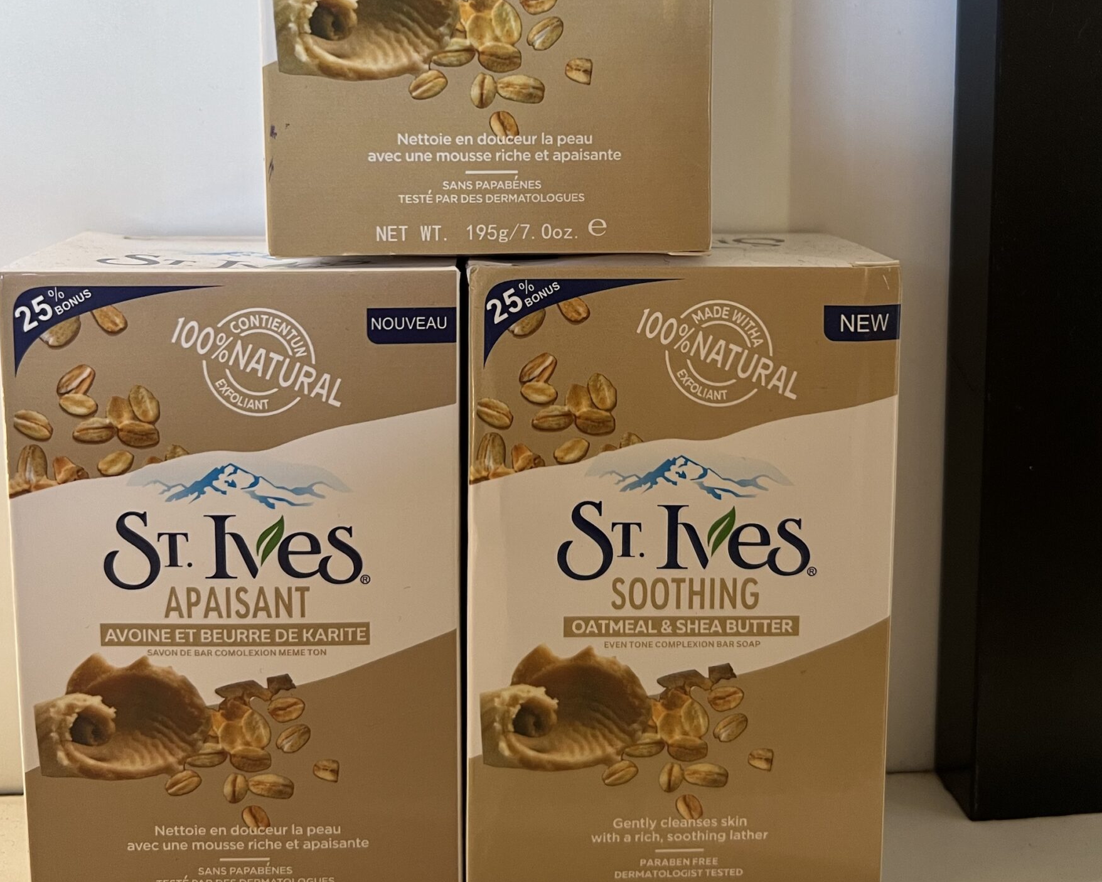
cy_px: 235
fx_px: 1207
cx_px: 558
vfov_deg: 39.2
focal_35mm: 37
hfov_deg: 49.1
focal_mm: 5.7
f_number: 1.5
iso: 160
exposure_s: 1/60
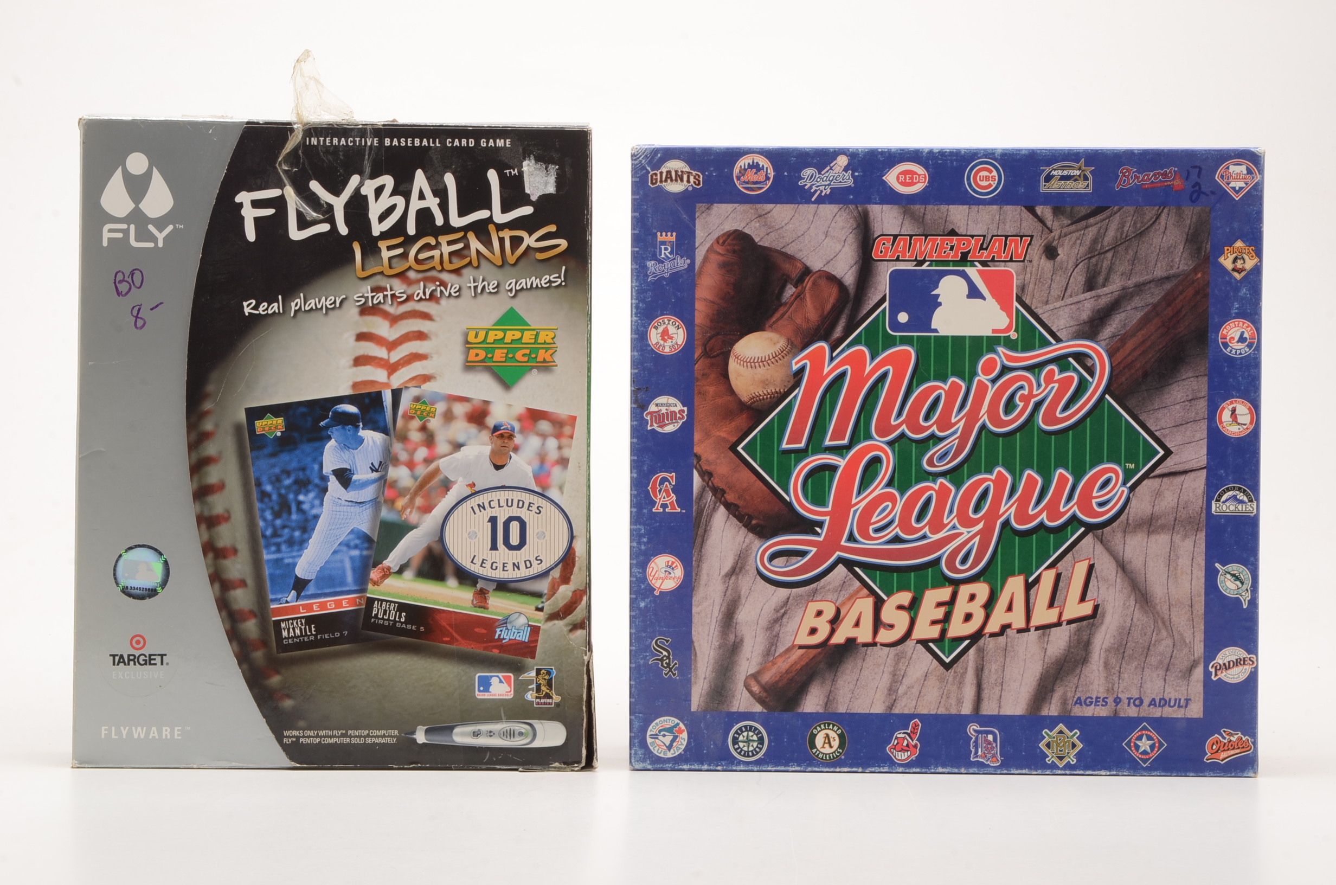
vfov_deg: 22.5
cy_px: 442
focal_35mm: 60
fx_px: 2222
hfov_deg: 33.5
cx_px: 668
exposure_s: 1/160
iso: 100
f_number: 22
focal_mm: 40
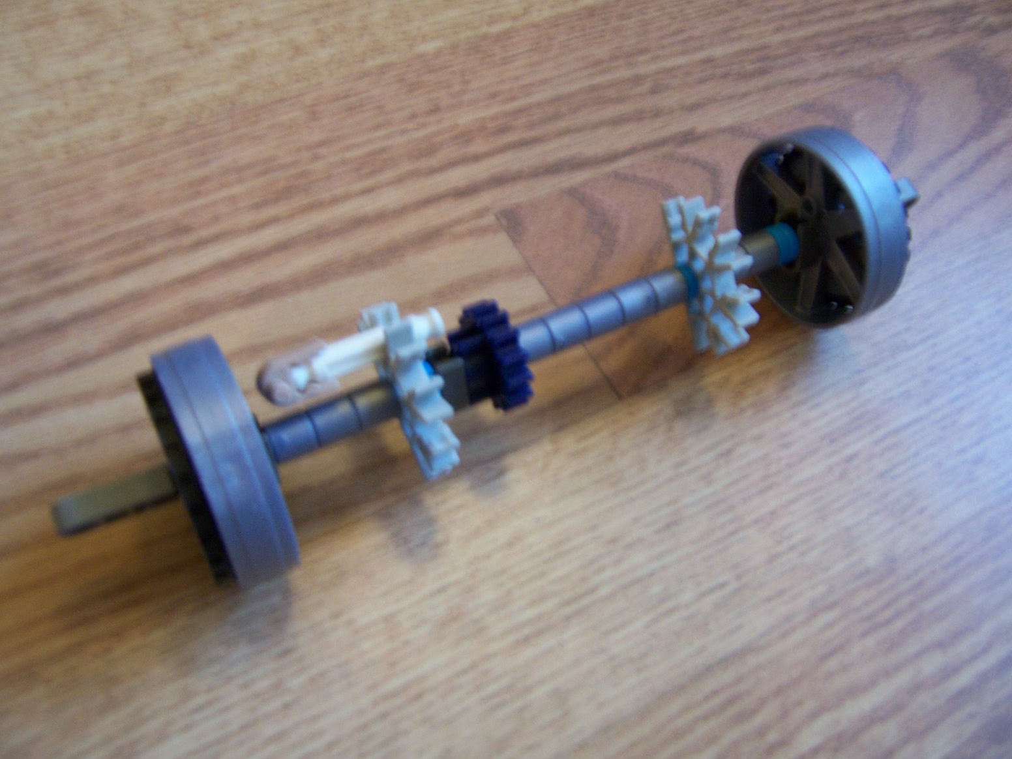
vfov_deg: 42.9
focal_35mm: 33
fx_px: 965
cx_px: 506
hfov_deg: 55.4
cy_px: 380
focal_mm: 5.5
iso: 140
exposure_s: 1/10
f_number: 3.4
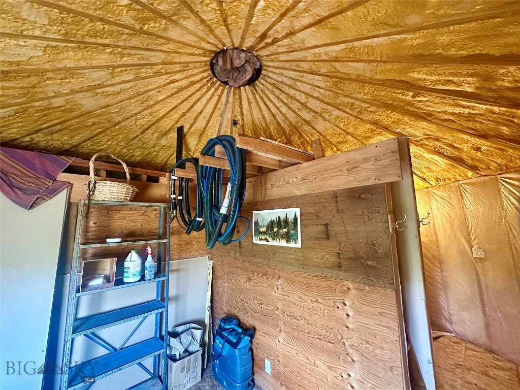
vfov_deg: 85.7
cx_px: 260
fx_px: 210
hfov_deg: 102.1
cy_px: 195
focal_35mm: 14
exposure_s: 1/60
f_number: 2.2
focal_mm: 2.22
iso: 800
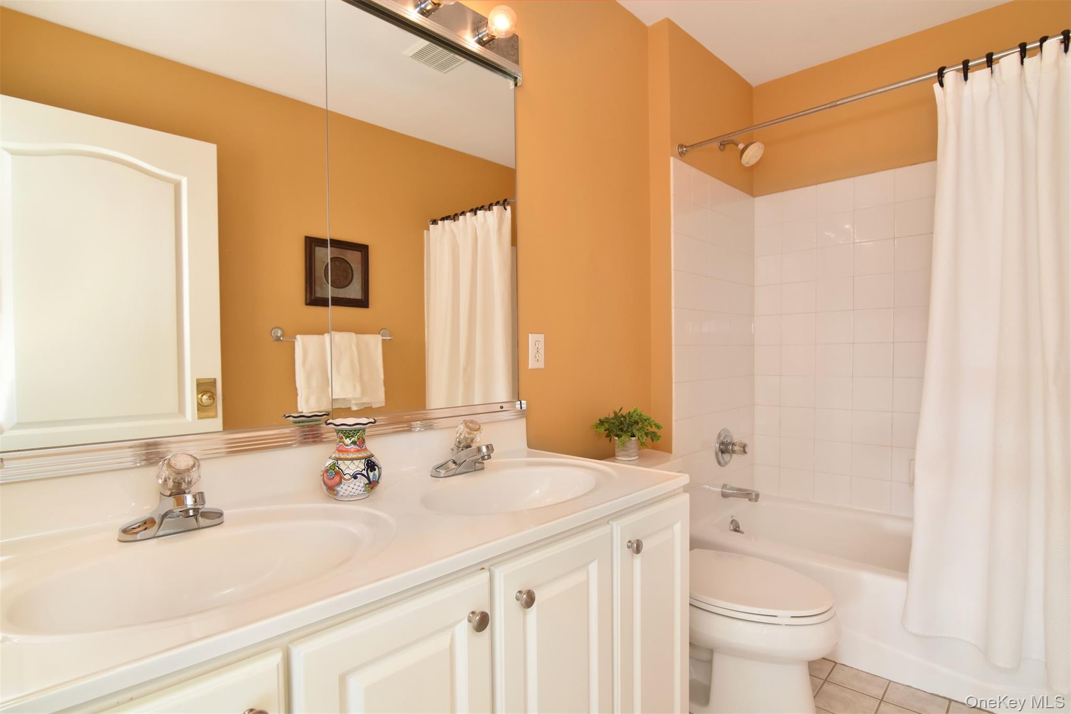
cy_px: 357
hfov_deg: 95.0
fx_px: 491
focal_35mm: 16
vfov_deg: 72.0
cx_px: 536
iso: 640
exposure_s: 1/80
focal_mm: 11
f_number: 8
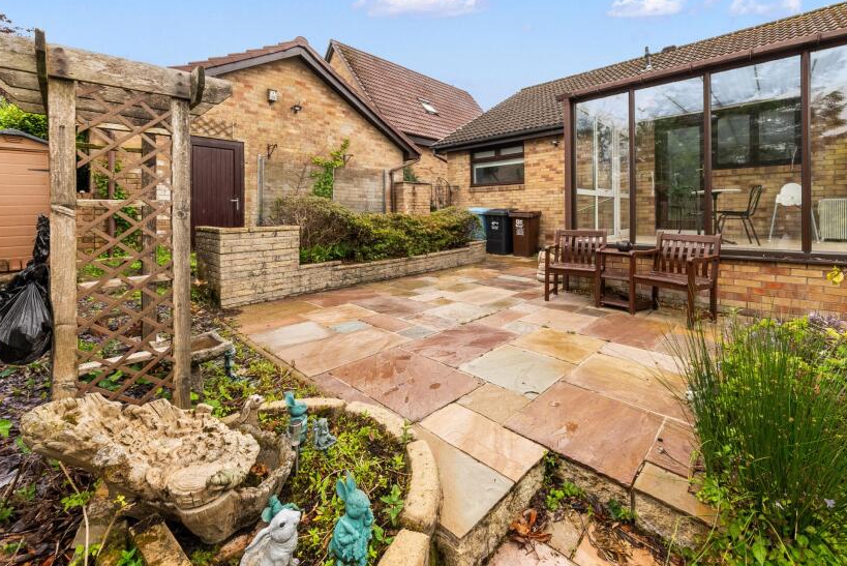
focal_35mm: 15
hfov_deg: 100.2
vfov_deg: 76.5
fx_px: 353
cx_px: 456
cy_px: 225
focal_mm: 12
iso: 800
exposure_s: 1/13
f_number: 18
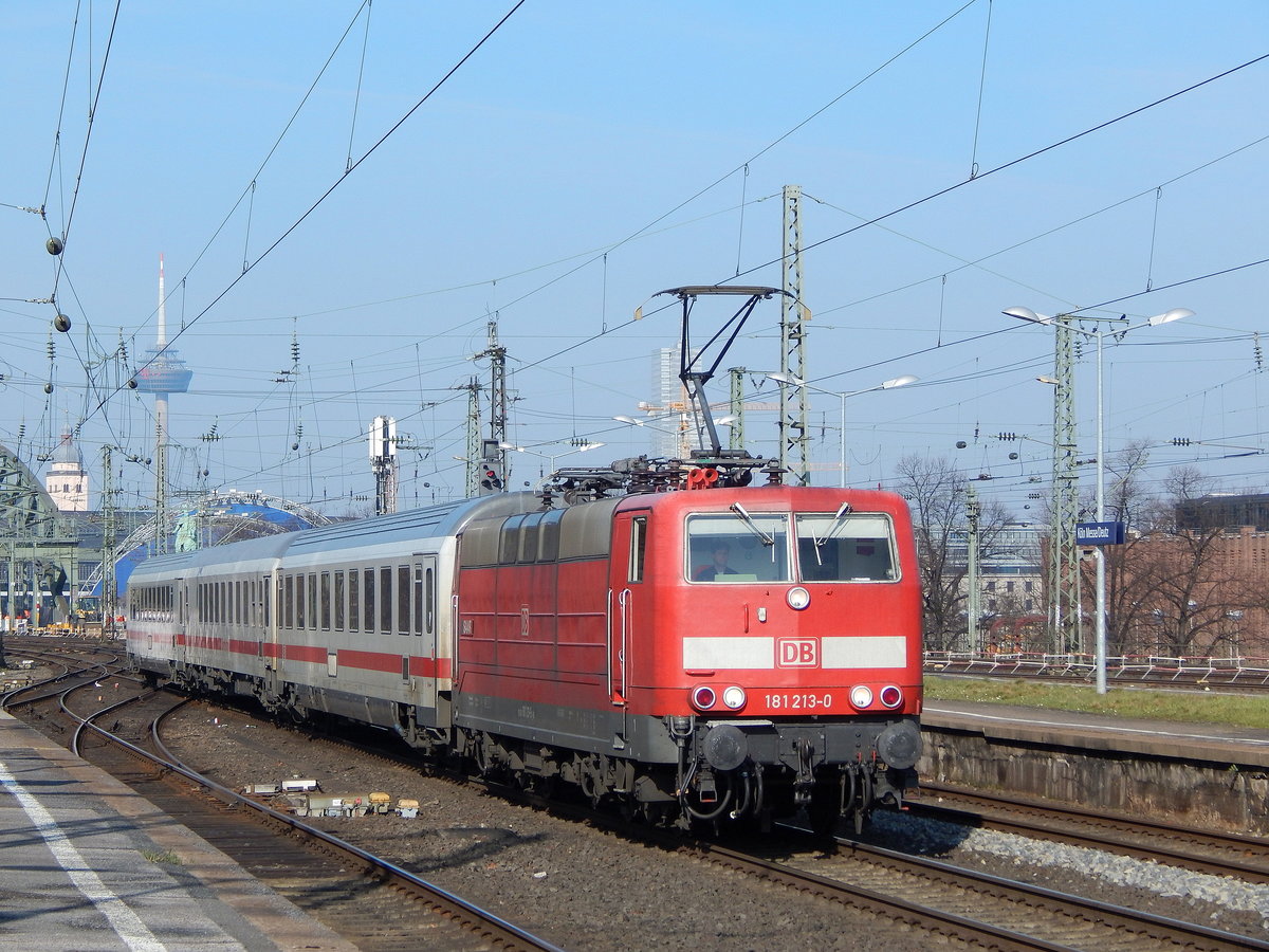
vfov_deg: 13.0
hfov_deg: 17.3
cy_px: 476
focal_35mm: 114
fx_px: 4179
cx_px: 634
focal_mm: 20.5
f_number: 4.6
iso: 125
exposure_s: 1/800
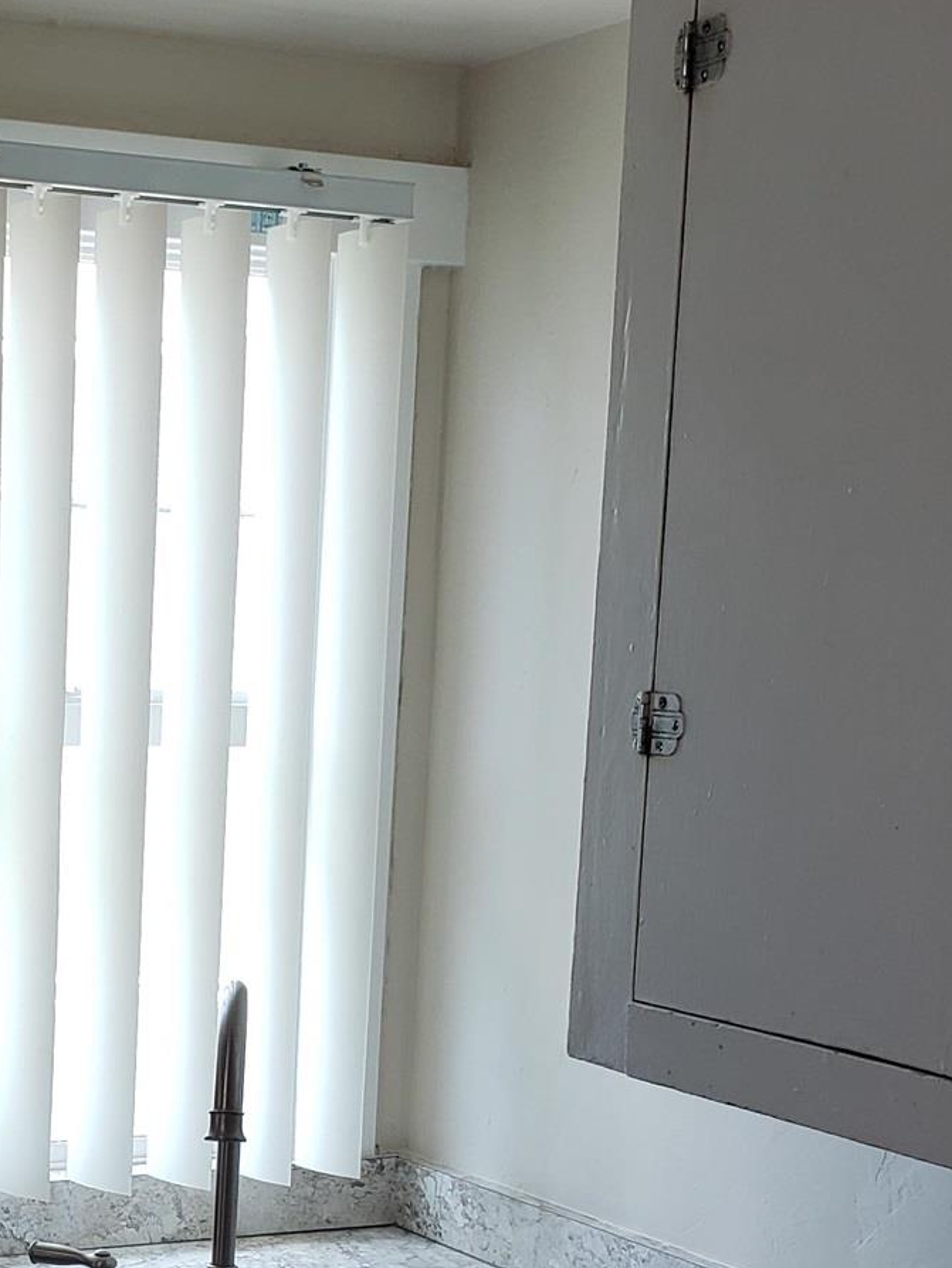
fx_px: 2456
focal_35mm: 67
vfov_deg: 28.3
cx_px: 81
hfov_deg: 21.4
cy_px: 1023
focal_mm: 4.3
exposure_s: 1/120
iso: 64
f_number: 2.4
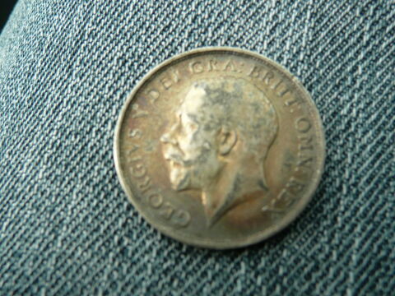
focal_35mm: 36
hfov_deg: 51.4
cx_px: 198
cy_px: 148
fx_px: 411
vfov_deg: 39.7
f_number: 3.4
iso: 100
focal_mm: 4.9
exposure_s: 1/80
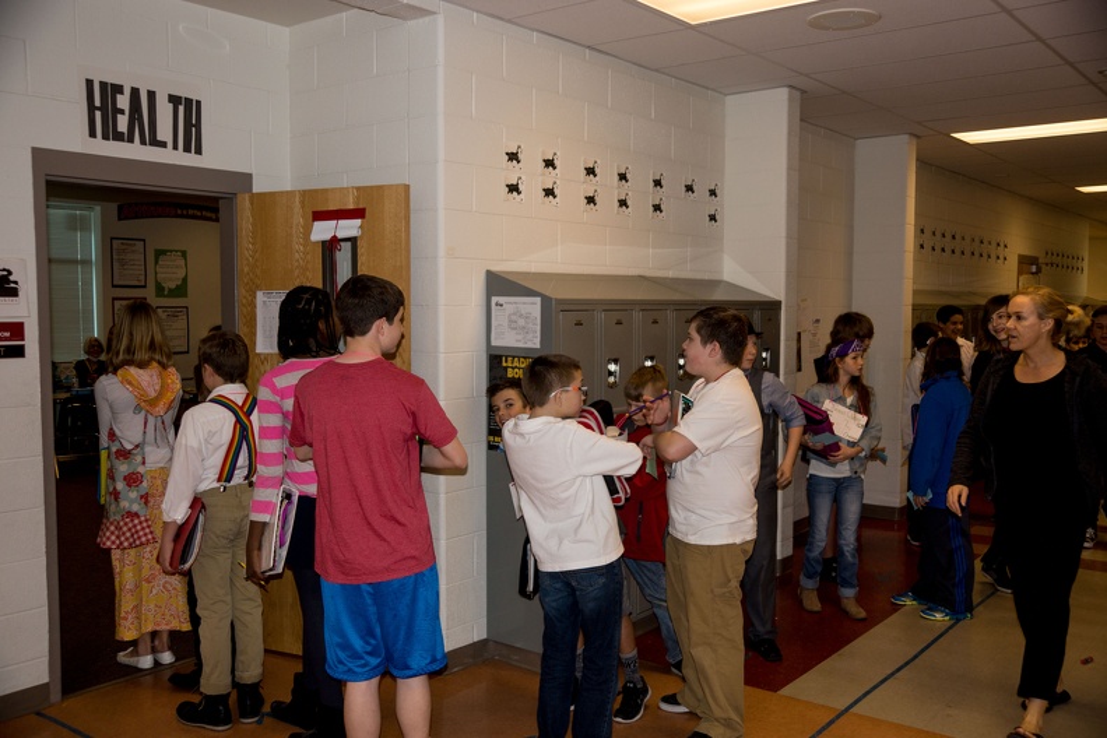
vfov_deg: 40.0
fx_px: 1015
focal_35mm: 33
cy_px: 369
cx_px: 554
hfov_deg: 57.2
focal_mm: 22
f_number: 4
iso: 400
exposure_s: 1/160
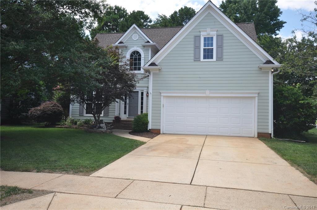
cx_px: 158
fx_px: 264
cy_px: 105
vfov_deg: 43.5
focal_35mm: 30
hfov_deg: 62.0
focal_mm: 20
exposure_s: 1/200
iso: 200
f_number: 7.1
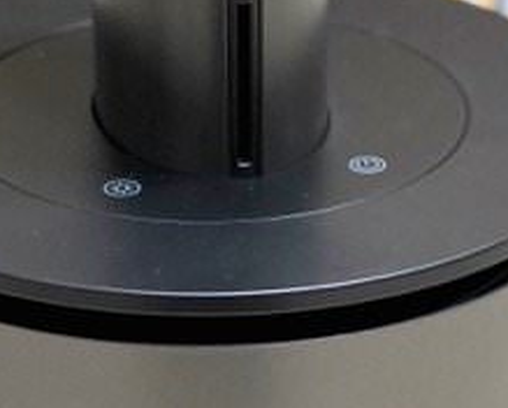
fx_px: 2983
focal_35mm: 198
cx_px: 141
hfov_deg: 9.7
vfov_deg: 7.8
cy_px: 431
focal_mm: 38.6
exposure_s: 1/160
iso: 3200
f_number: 2.8
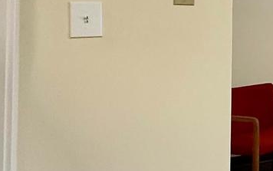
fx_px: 447
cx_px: 511
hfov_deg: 20.8
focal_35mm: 60
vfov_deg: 21.1
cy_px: 12
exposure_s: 1/120
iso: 400
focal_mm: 2.22
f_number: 2.2
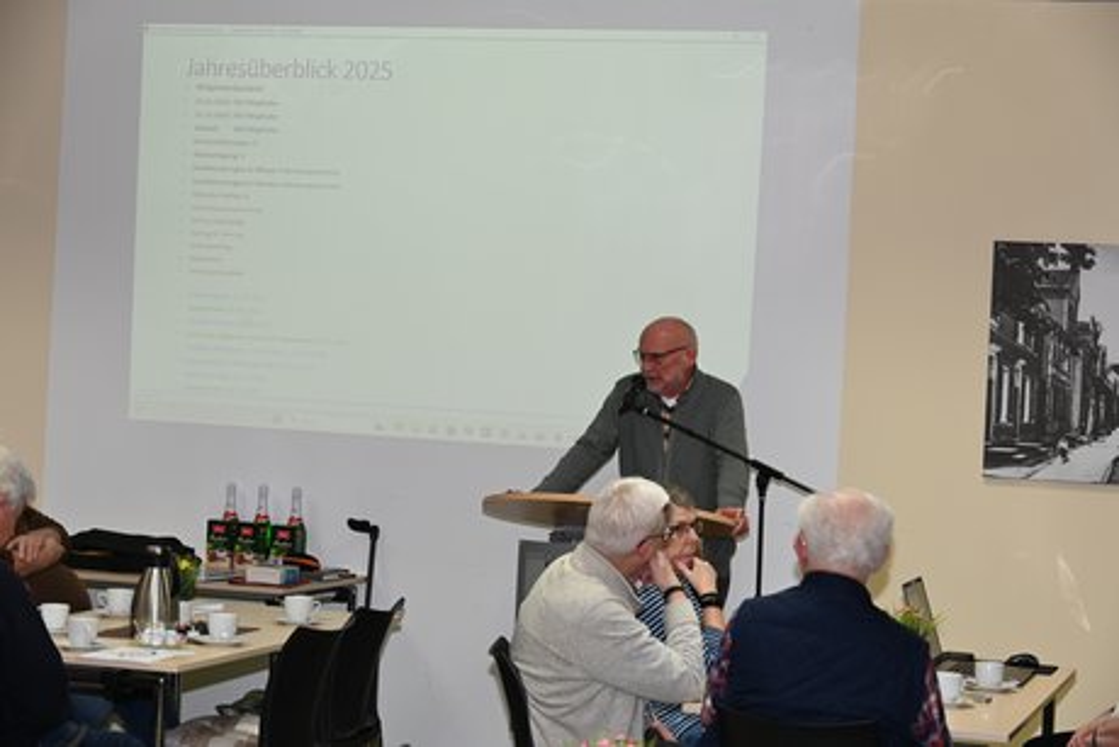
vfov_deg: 17.3
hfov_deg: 25.7
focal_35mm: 79
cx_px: 560
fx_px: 2456
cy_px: 374
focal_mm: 79
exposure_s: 1/60
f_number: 6
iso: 500
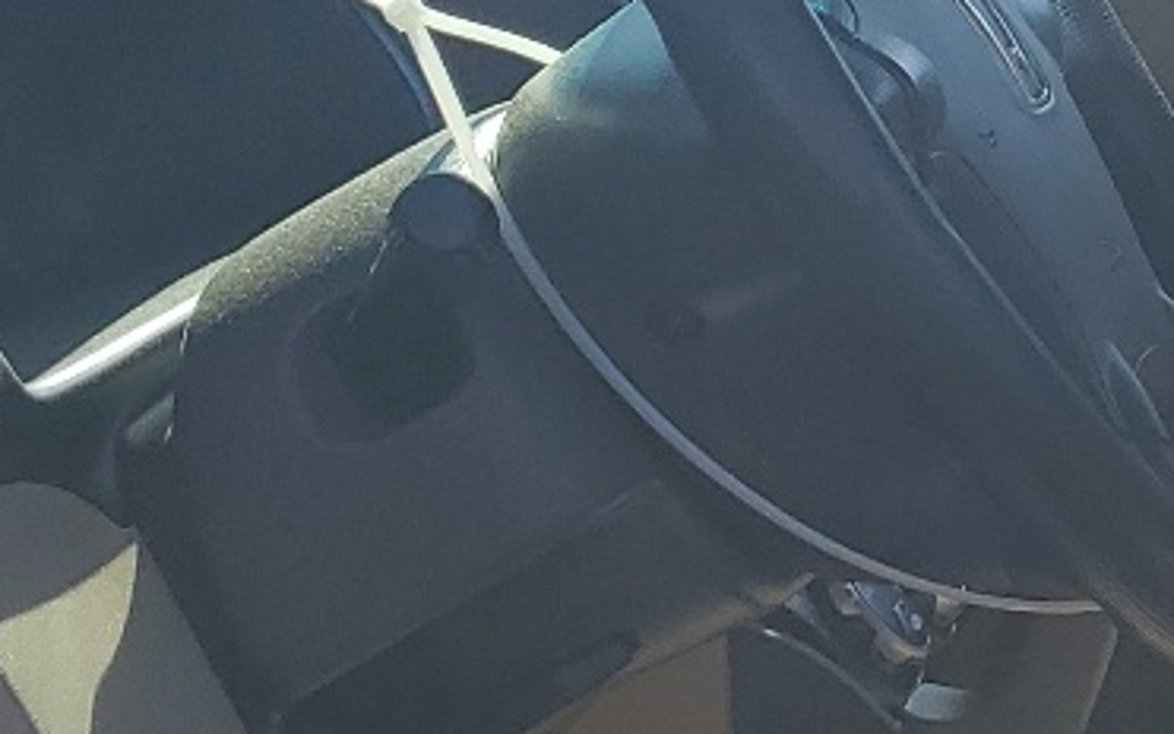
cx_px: 1554
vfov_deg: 11.0
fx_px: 3808
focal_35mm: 119
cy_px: 462
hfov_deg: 16.5
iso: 50
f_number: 1.5
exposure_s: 1/2000
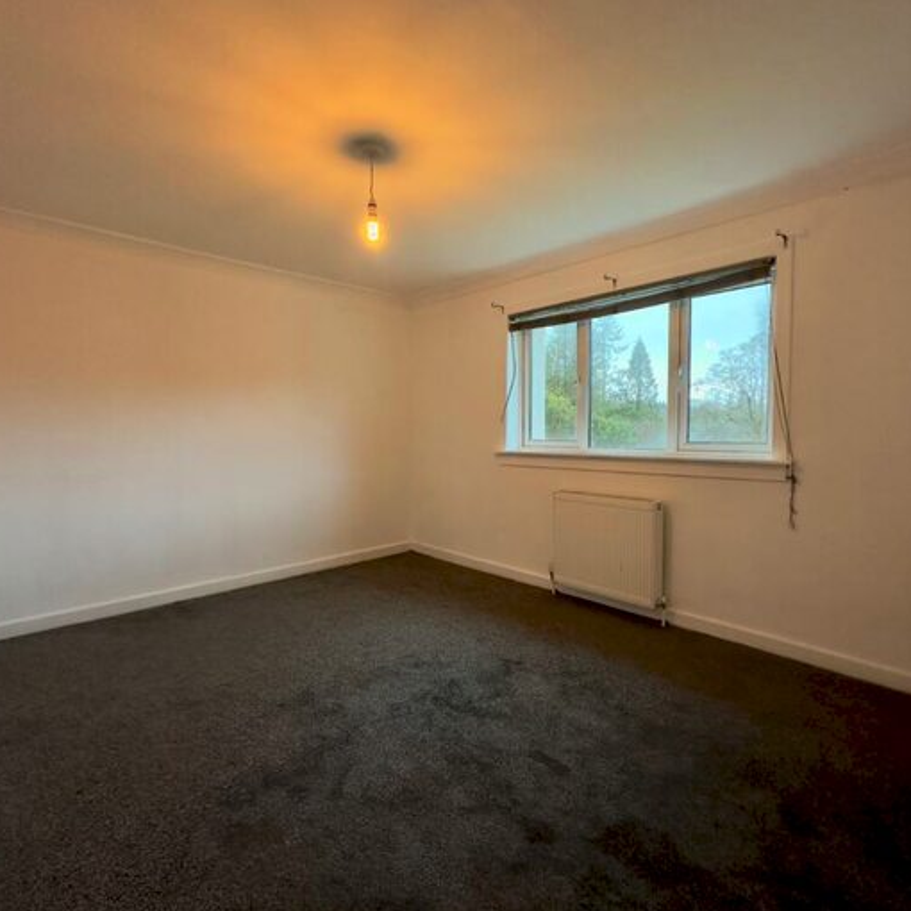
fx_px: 506
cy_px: 455
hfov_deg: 83.8
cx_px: 488
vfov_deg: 84.0
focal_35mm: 17
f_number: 2.2
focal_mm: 2.22
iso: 320
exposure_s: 1/50
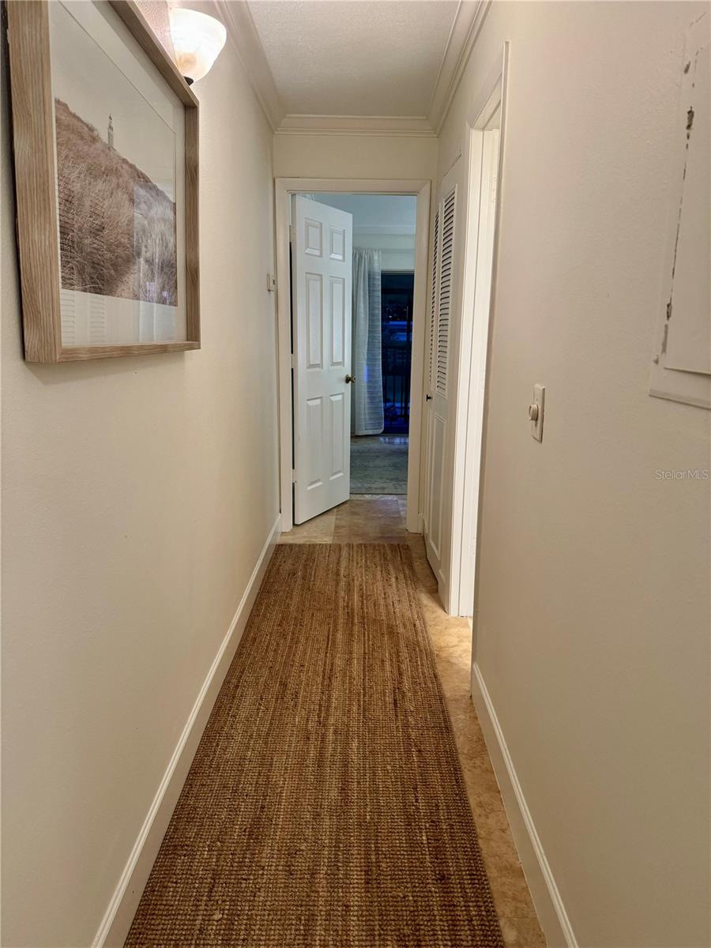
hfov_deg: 56.8
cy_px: 474
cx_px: 356
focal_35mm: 24
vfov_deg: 71.6
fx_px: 657
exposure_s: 1/60
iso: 250
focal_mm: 6.76
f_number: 1.78
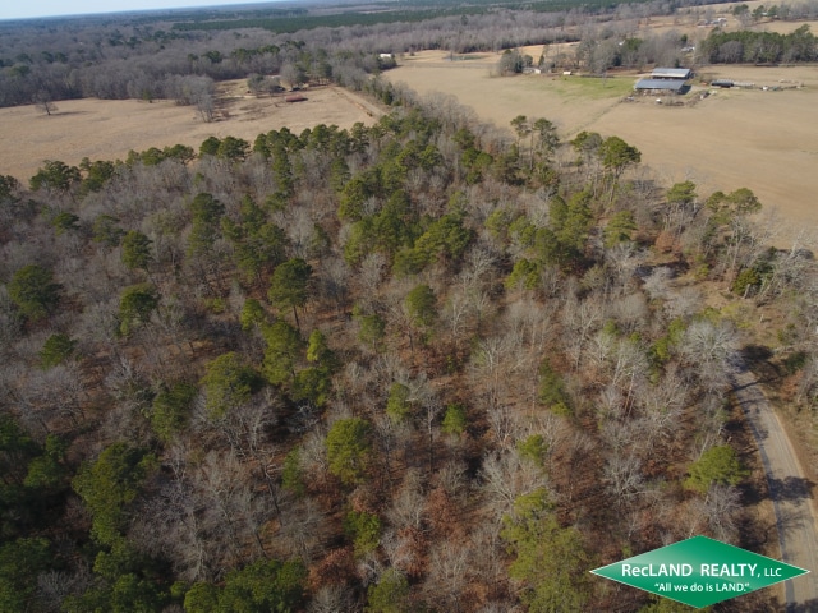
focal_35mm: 20
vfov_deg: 66.0
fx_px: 473
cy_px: 306
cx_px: 409
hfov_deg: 81.7
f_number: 2.8
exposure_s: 1/490
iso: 100
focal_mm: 3.61
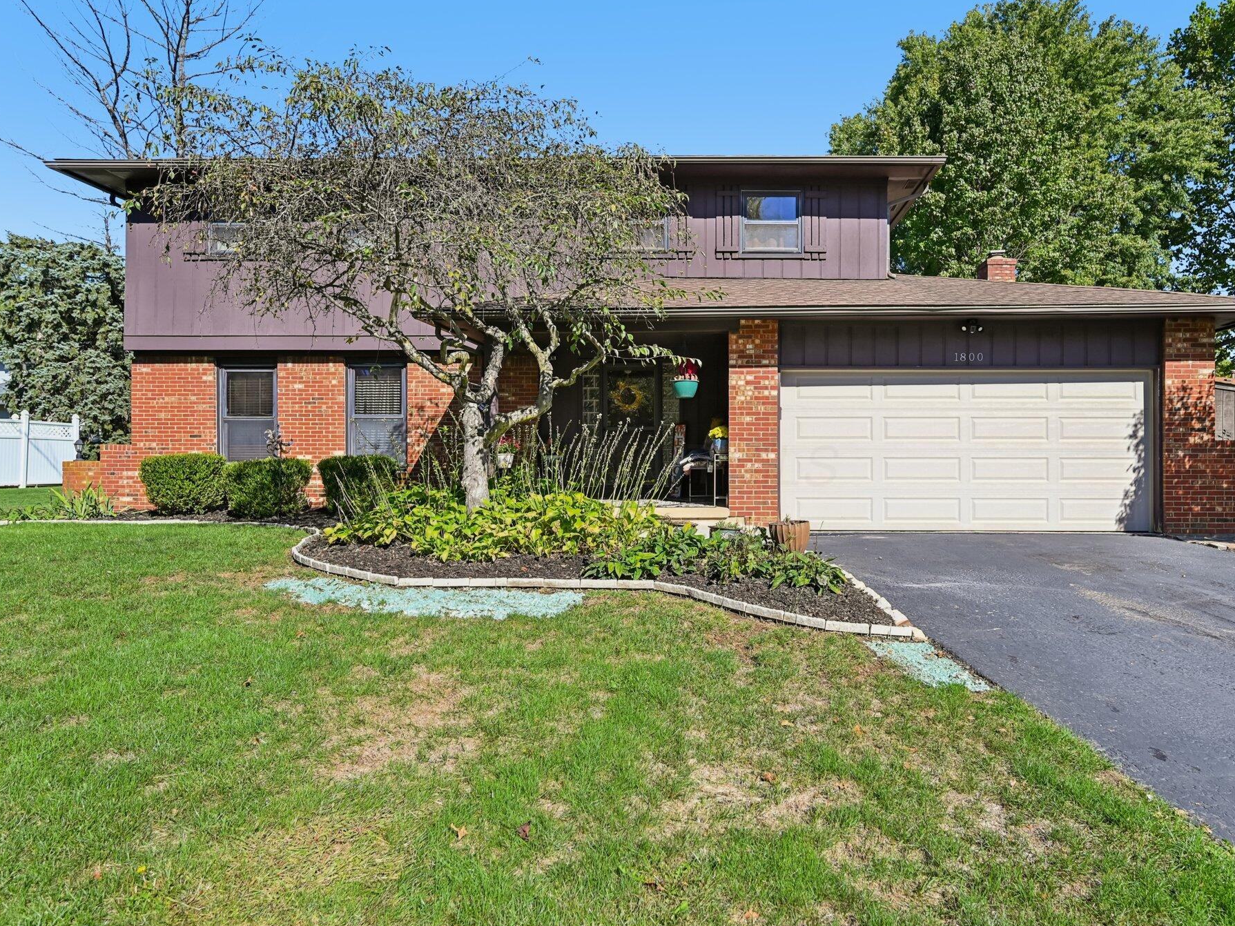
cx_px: 697
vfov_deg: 61.1
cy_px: 464
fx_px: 785
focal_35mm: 22
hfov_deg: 76.0
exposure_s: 1/1500
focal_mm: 20
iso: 400
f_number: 4
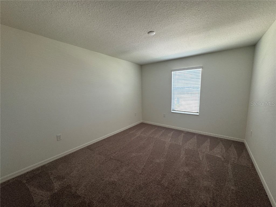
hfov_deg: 102.1
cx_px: 138
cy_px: 104
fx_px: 112
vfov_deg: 85.7
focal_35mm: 14
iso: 100
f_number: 2.2
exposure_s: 1/99
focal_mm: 2.22
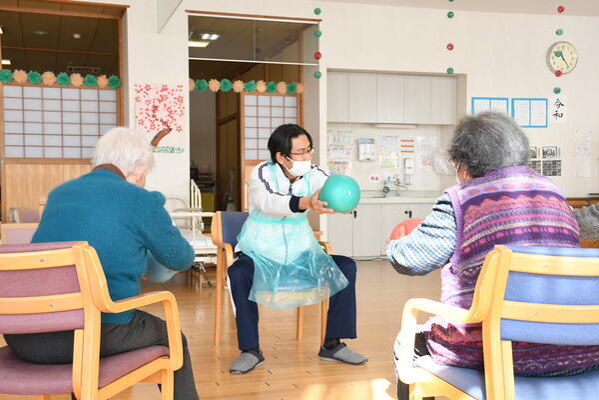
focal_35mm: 48
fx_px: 799
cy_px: 200
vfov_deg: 28.1
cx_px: 300
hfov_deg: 41.1
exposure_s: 1/50
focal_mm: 32
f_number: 8
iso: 560
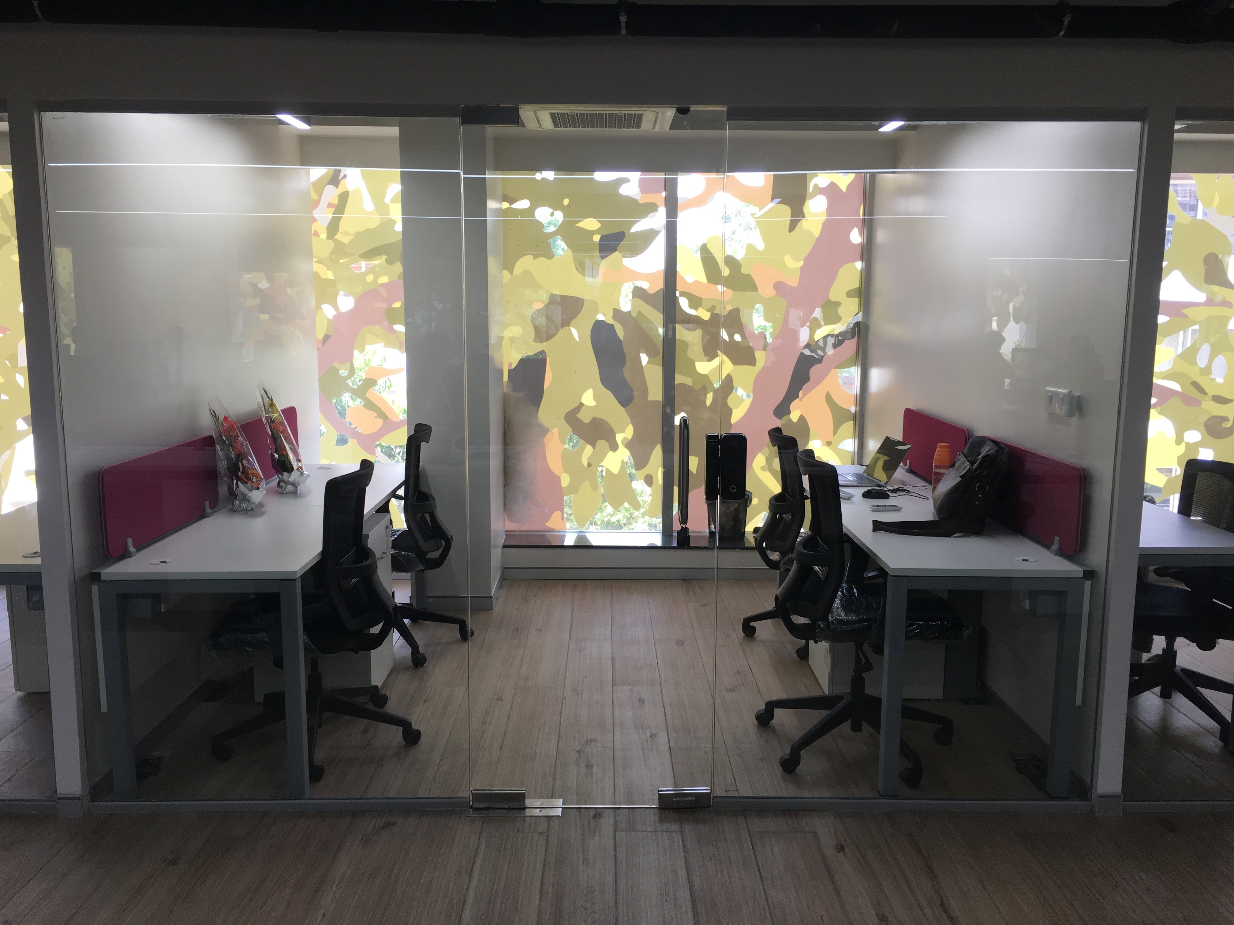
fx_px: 1034
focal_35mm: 29
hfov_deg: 61.7
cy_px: 462
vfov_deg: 48.2
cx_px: 617
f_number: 2.2
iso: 40
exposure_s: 1/100
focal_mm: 4.15
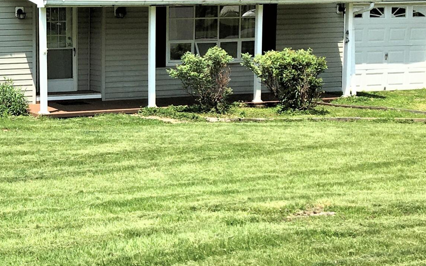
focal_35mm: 81
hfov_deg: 24.5
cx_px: 15
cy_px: 146
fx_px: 940
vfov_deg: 16.1
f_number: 2.2
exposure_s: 1/1570
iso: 25
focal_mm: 4.15
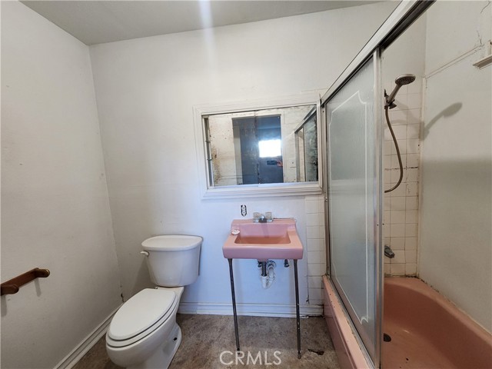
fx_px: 185
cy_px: 184
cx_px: 246
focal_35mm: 13
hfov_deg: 106.2
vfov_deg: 89.9
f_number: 2.2
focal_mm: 2.2
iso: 320
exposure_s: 1/60
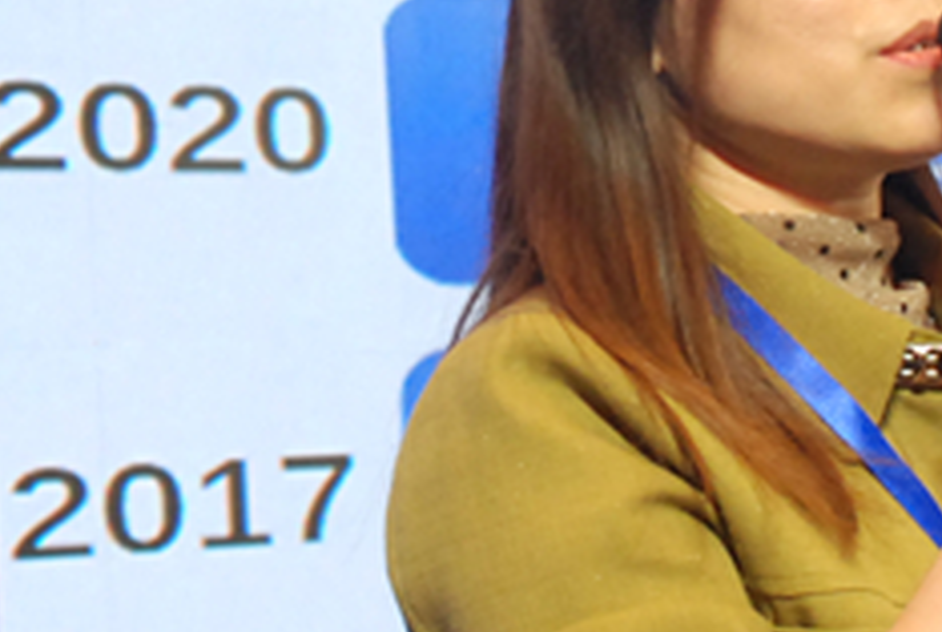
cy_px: 48
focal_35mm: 166
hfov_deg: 12.3
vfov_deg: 8.3
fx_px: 4352
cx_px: 604
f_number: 5.6
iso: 800
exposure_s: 1/125
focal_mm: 24
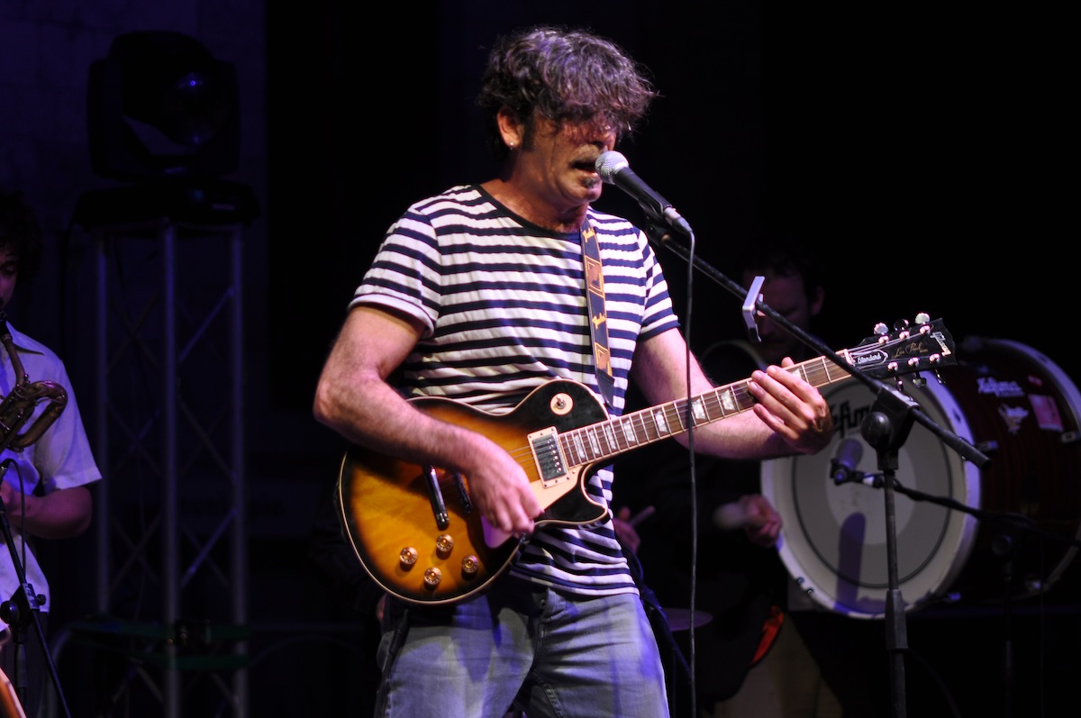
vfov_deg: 8.7
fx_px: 4724
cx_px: 540
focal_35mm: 158
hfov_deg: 13.1
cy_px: 359
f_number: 2.8
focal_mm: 105
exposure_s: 1/80
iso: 200
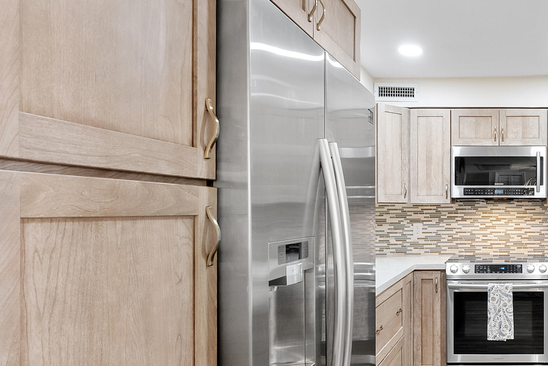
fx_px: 441
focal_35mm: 29
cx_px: 500
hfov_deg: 54.7
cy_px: 210
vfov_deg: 44.8
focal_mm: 10
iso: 640
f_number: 7.1
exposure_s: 1/15
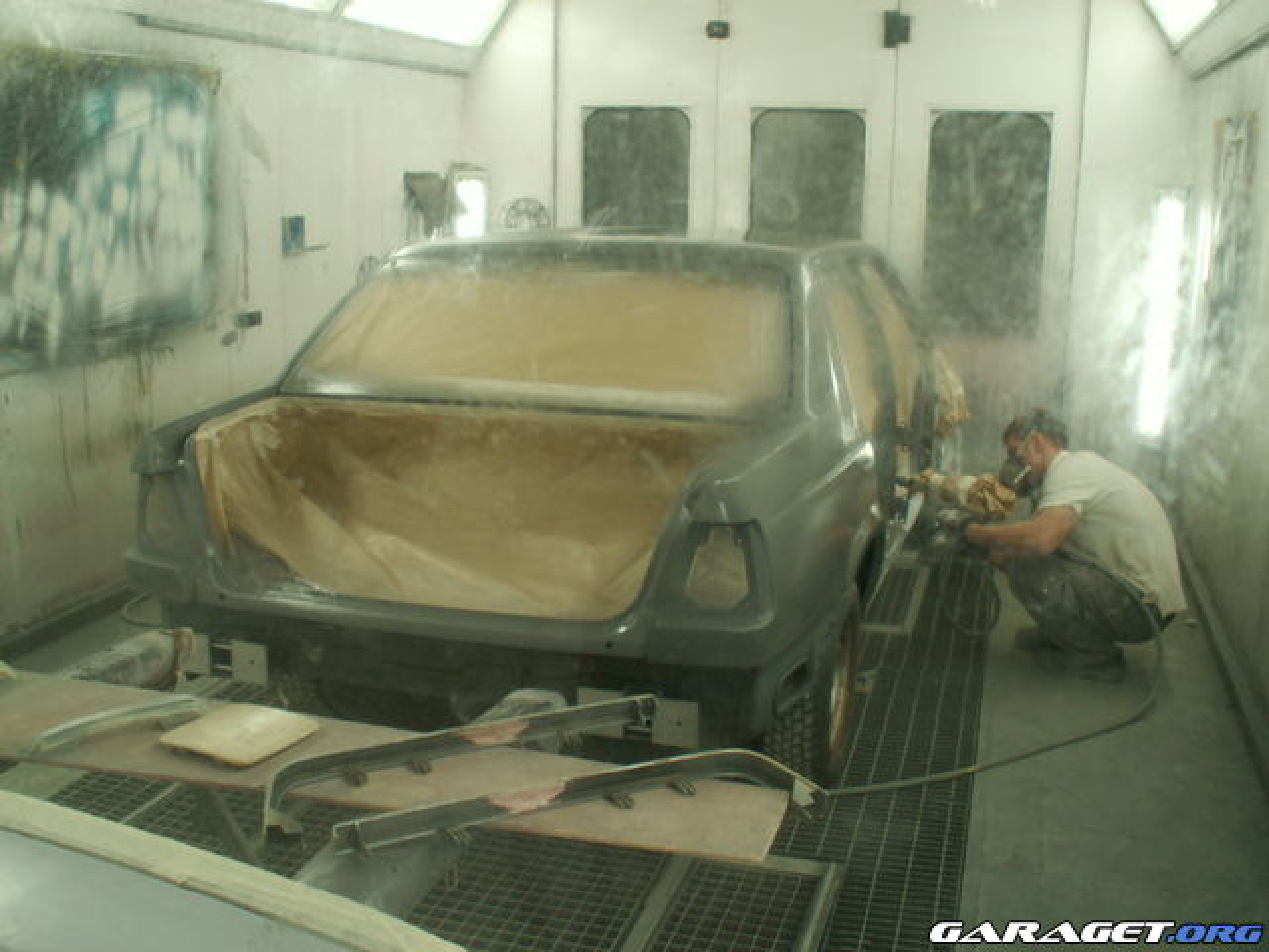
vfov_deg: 40.7
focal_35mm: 35
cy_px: 476
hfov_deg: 52.6
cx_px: 634
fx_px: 1283
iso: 50
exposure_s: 1/40
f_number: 2.8
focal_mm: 5.86
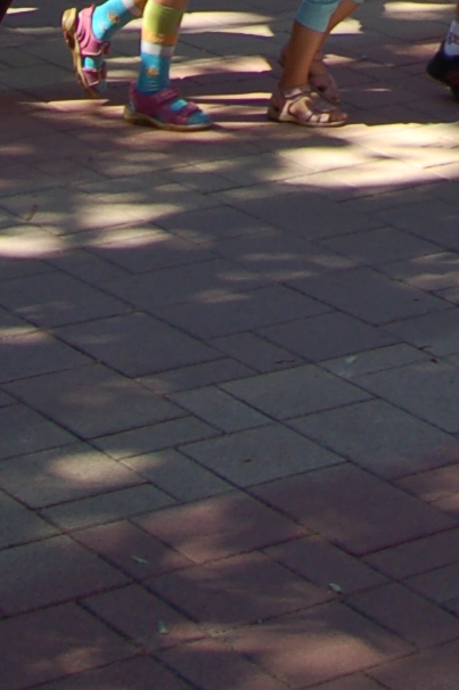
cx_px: 670
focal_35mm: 134
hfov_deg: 9.9
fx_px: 2567
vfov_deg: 12.2
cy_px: -959
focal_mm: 18
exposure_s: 1/200
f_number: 7.1
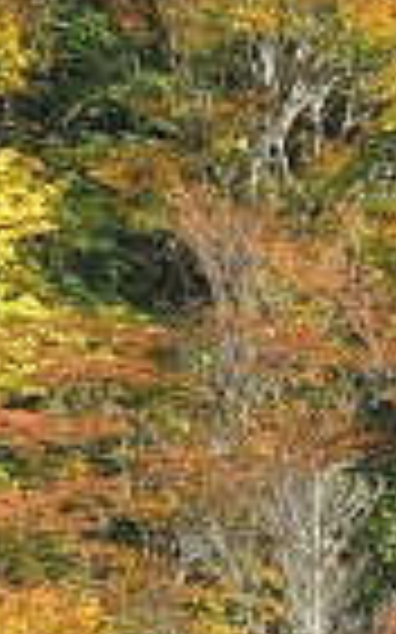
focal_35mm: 1954
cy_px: 67
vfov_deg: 1.1
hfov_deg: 0.7
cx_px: 81
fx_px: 33775
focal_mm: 57.9
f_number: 4.8
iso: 100
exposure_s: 1/250
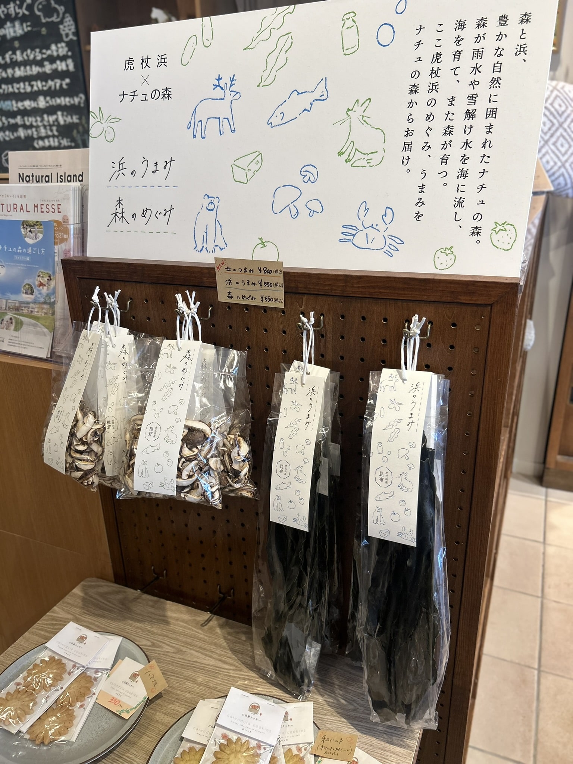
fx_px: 574
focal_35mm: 26
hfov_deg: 53.1
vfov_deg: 67.3
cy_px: 382
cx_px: 286
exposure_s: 1/100
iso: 100
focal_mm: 5.7
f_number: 1.5
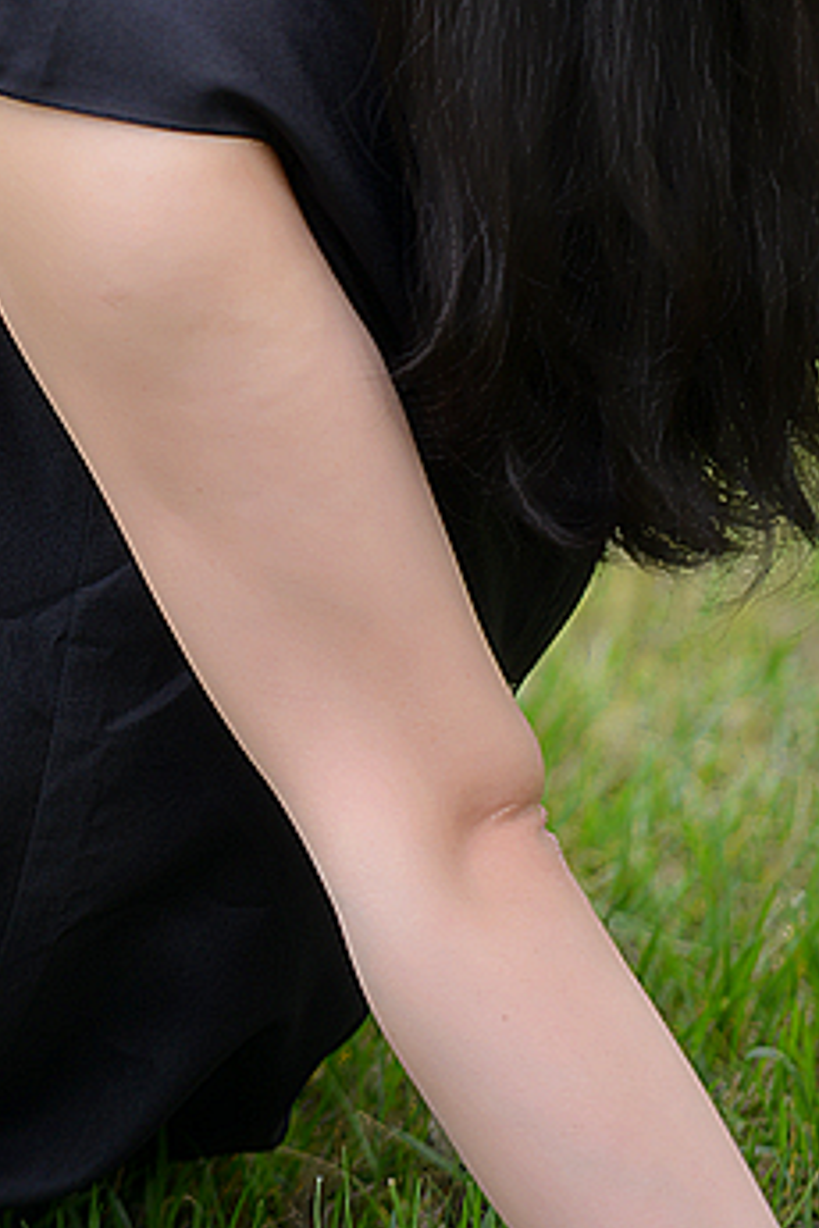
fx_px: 19245
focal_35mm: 564
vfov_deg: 3.7
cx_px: -194
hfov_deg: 2.4
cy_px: -125
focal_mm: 190
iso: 100
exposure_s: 1/30
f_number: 2.8
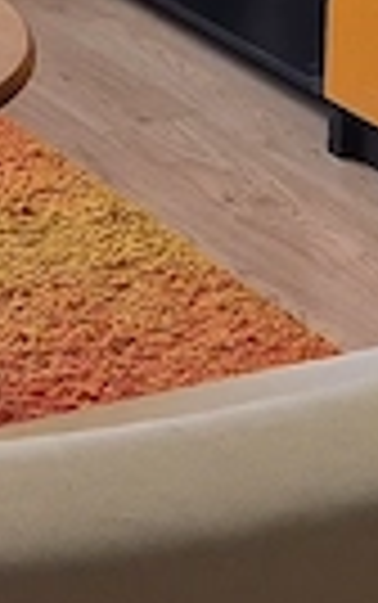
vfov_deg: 11.0
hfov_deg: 7.2
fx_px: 2993
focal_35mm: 182
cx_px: 72
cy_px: -346
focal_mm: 5.4
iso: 100
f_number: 1.8
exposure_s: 1/100
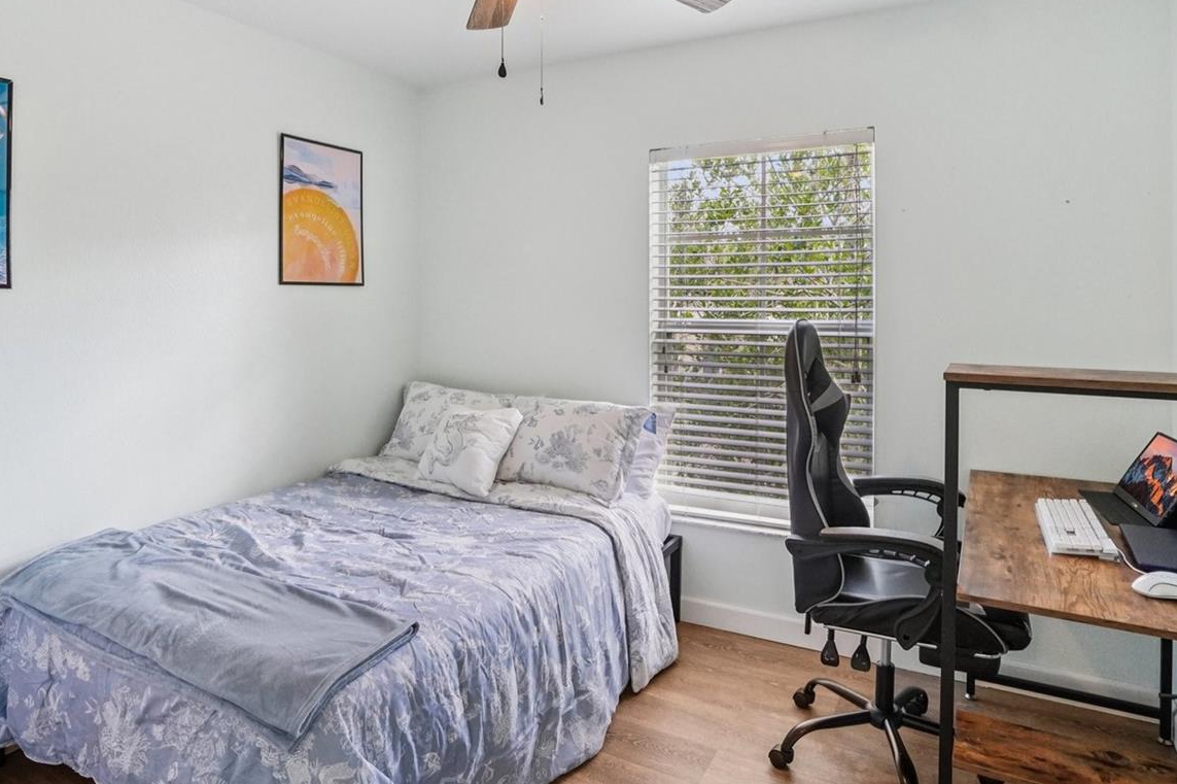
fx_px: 686
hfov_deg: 81.2
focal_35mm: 21
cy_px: 310
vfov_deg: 58.9
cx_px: 557
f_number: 8
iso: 640
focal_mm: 10
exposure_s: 1/30
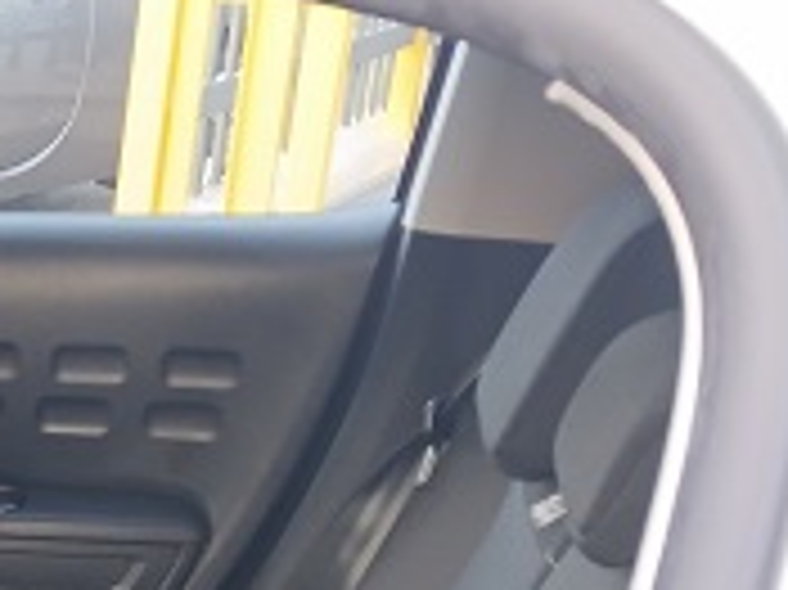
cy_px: 896
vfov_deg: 15.3
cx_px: -486
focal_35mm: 89
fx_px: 2025
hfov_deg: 18.7
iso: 200
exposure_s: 1/33.3
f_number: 1.8
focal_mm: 3.98
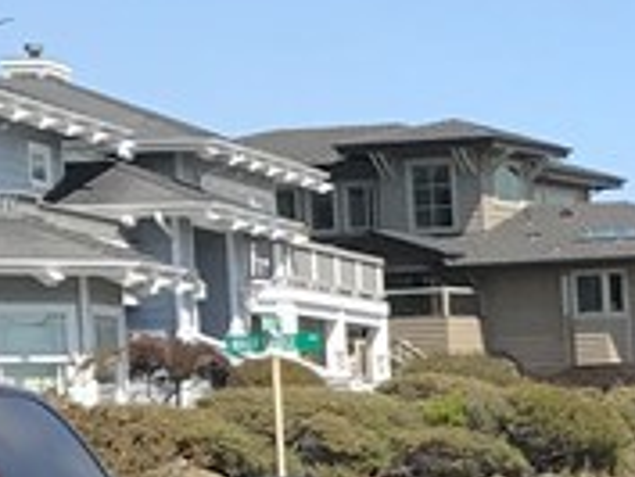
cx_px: 1708
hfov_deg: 10.0
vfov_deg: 9.1
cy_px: 491
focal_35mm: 162
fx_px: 2974
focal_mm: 3.99
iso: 20
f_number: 1.8
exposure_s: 1/1681
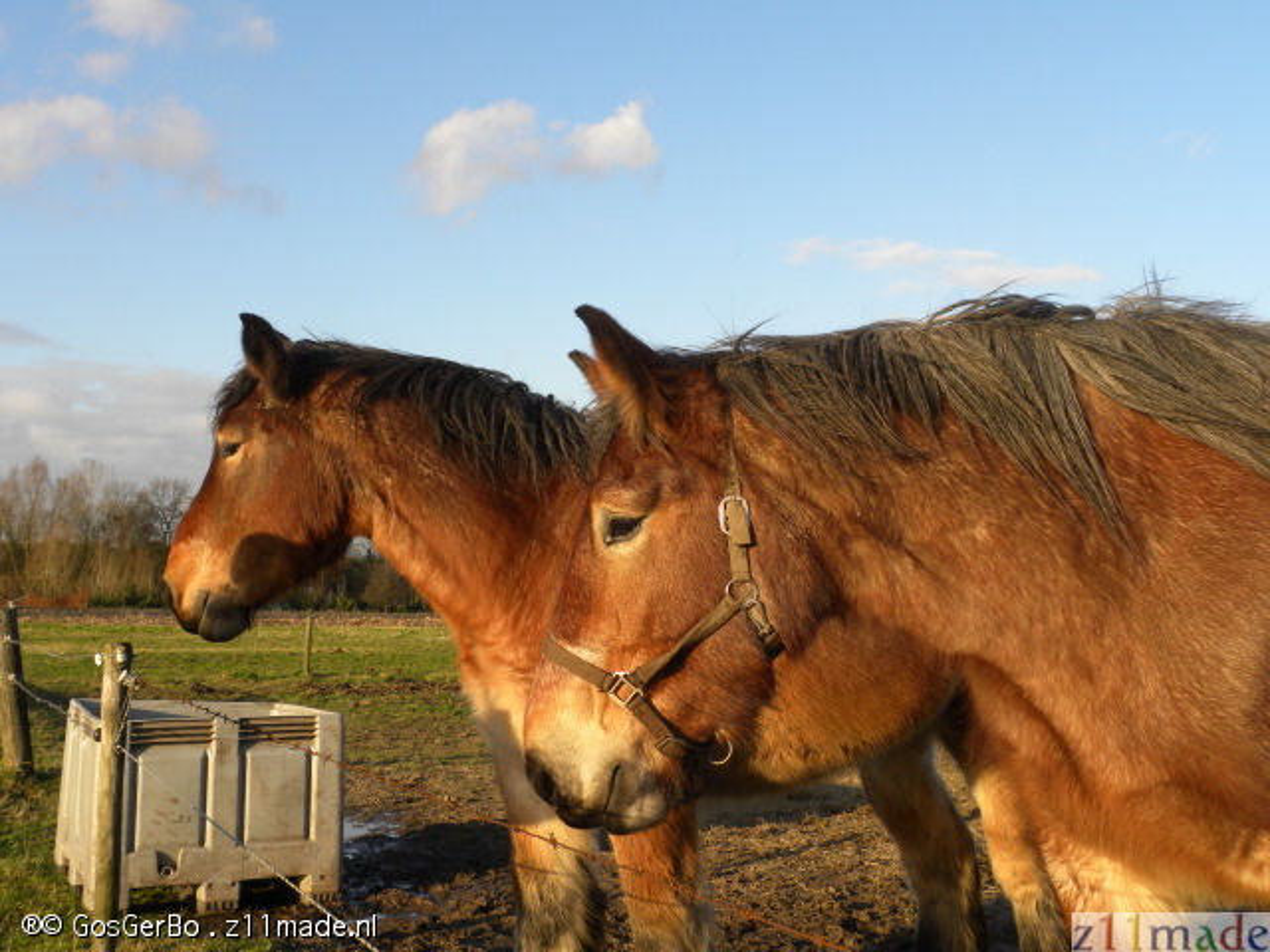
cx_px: 635
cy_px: 476
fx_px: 1504
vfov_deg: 35.1
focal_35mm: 41
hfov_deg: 45.8
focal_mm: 7.3
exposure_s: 1/178
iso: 64
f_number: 4.5
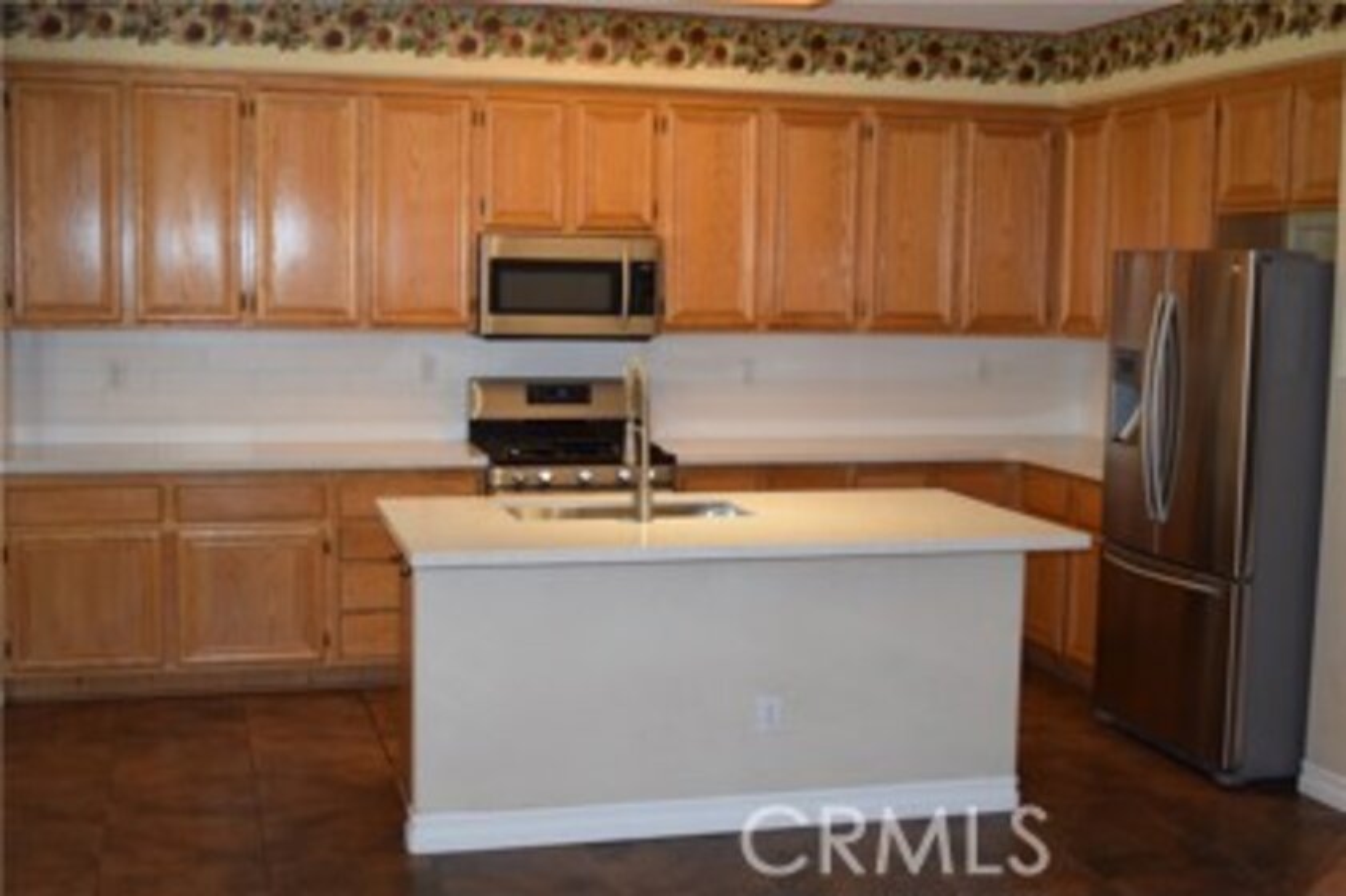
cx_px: 673
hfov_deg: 42.3
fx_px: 1738
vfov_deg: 28.9
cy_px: 448
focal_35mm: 46
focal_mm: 31
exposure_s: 1/100
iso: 800
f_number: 5
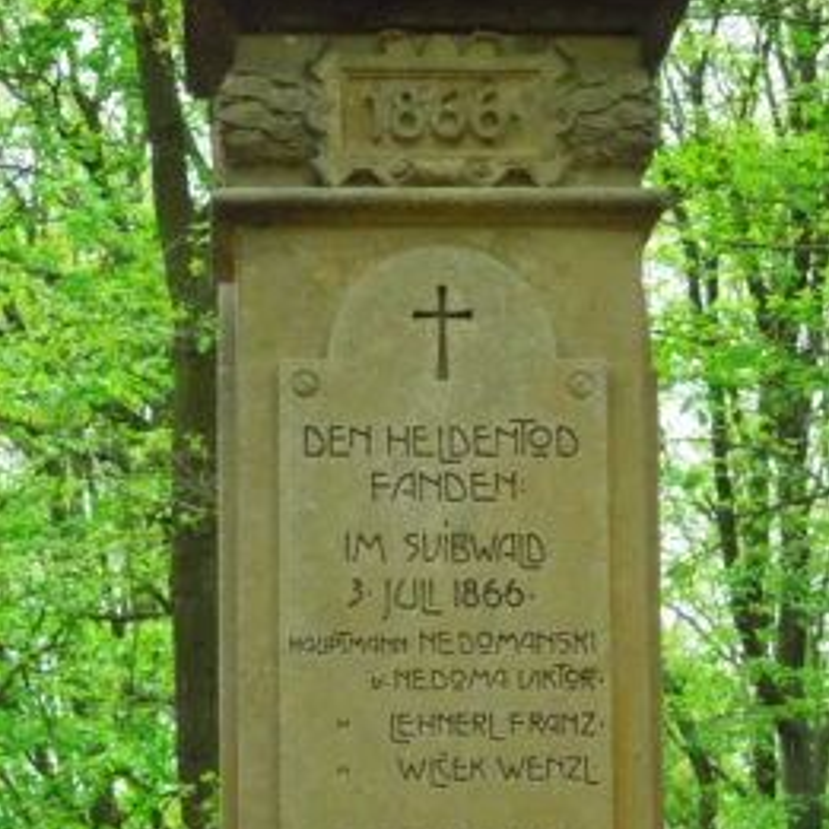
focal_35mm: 160
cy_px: 540
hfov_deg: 10.9
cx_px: 416
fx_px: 4335
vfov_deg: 10.9
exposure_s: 1/400
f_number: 4.9
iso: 3200
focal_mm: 24.2
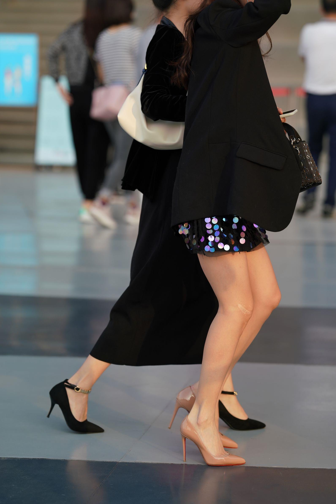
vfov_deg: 15.2
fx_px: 1889
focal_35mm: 135
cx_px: 168
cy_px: 252
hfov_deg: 10.2
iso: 320
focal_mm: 135
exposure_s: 1/1000
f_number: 3.2
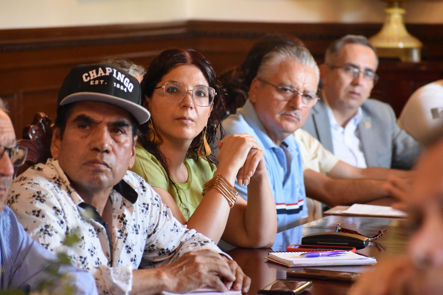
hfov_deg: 10.5
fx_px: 2400
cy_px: 148
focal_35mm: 195
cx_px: 222
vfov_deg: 7.0
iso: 6400
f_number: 4.8
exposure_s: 1/100
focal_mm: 130
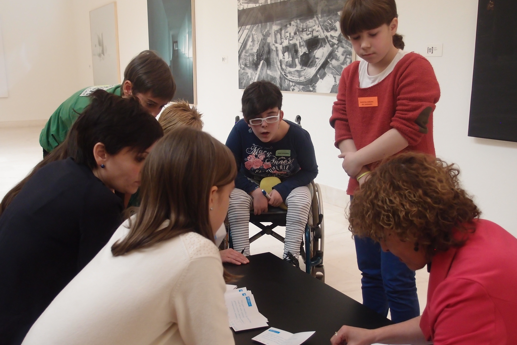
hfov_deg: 51.9
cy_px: 193
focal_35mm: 37
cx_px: 259
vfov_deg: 35.9
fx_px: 531
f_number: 1.8
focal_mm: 6
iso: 200
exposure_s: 1/60
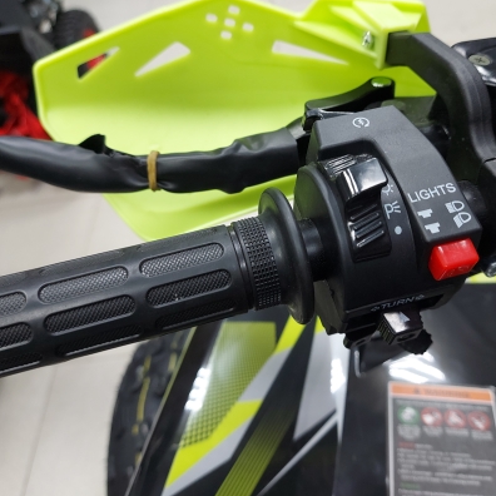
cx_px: 277
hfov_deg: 52.4
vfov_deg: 52.5
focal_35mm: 31
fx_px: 503
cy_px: 230
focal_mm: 5.23
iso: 200
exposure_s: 1/50
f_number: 1.8
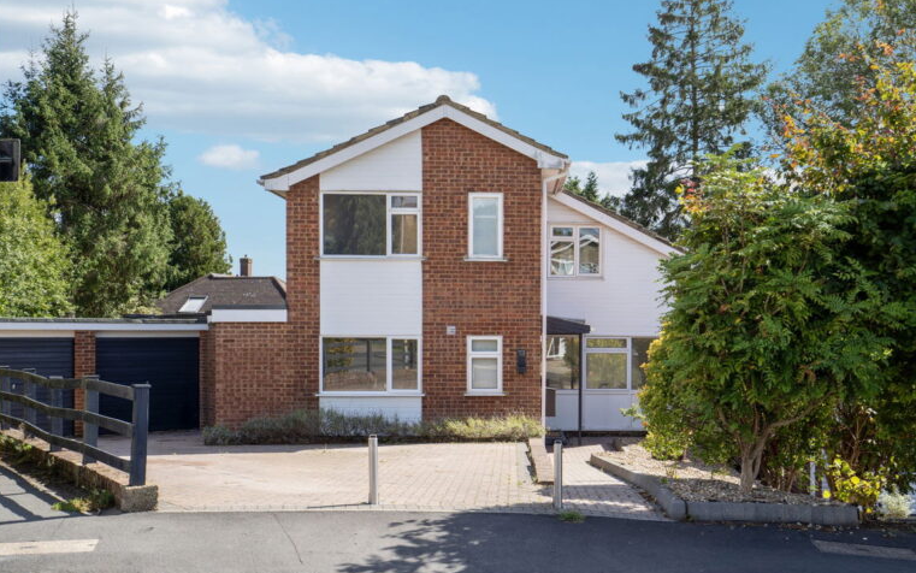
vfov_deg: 35.3
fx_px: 899
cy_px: 273
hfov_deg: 54.0
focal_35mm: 36
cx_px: 455
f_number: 5.6
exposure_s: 1/640
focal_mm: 35
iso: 320
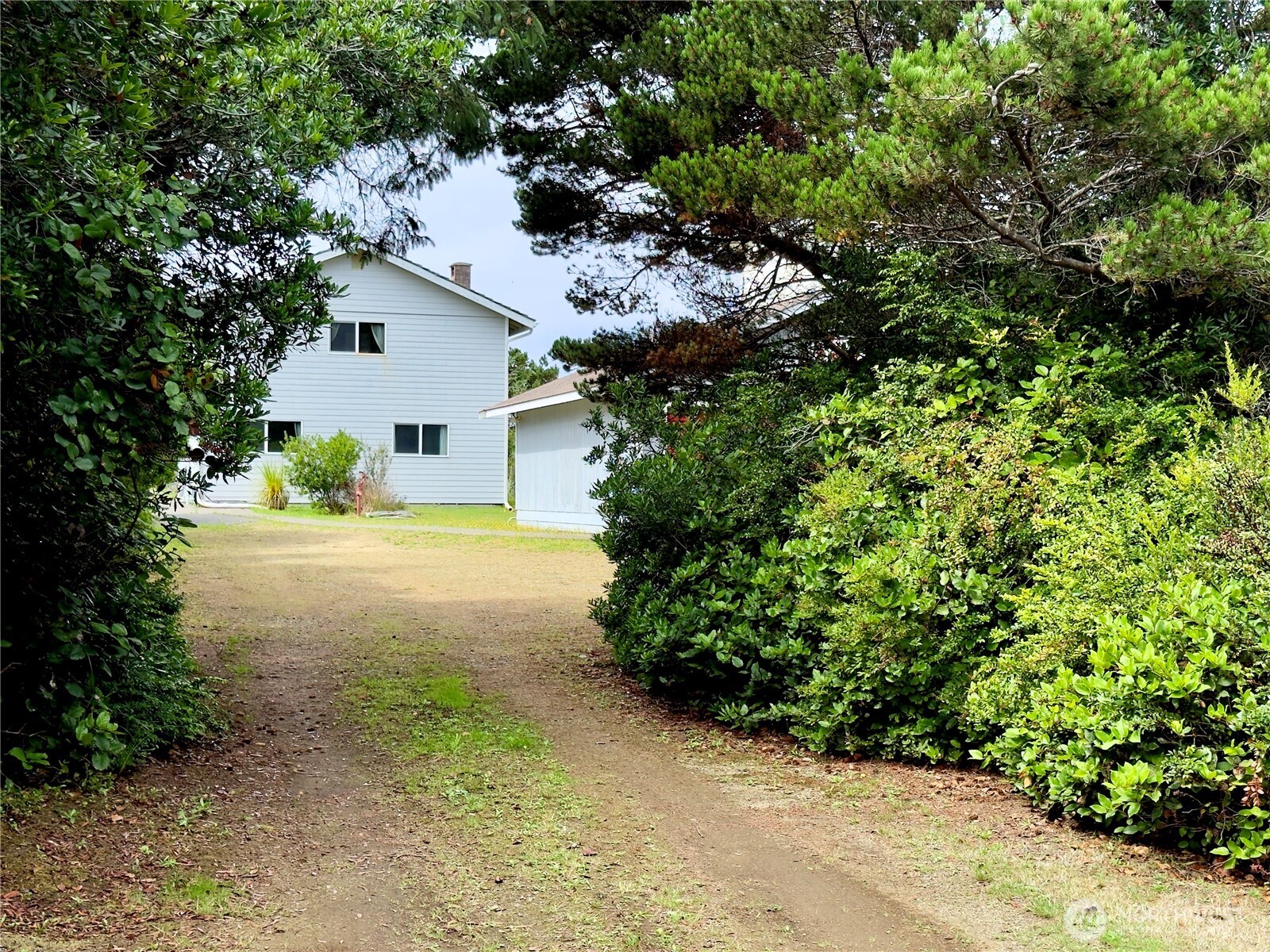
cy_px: 476
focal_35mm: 48
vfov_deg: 30.3
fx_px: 1761
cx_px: 635
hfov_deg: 39.7
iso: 64
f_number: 1.78
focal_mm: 6.76
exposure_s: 1/1403
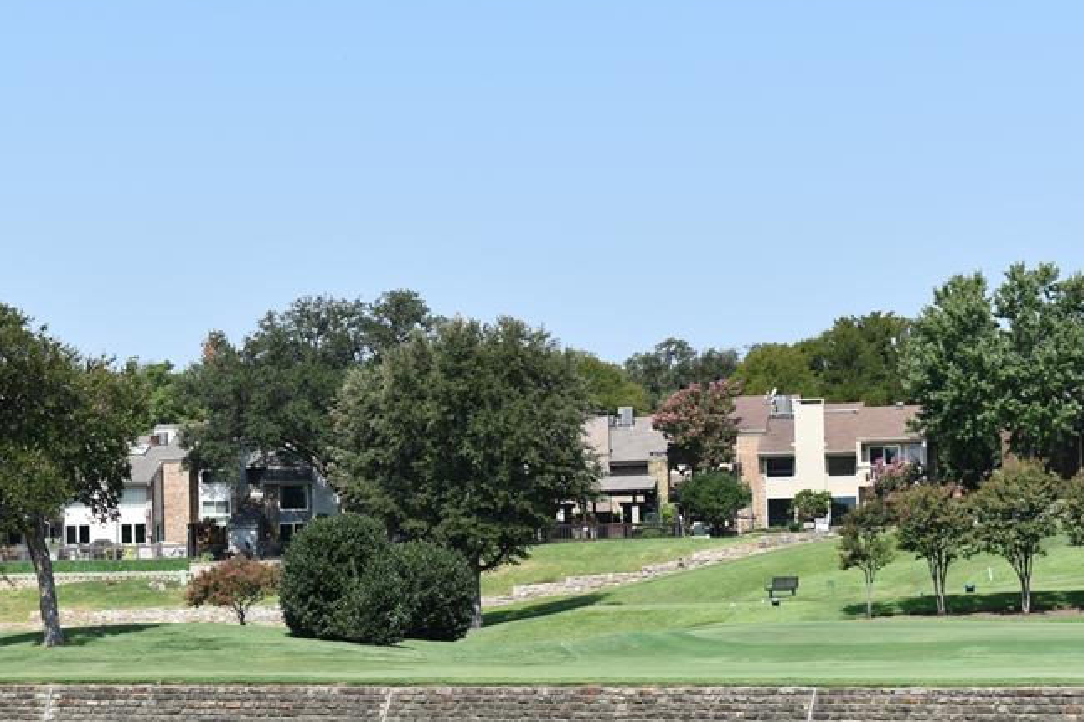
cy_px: 551
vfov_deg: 14.3
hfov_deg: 21.3
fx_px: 2860
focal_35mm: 95
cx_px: 320
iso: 100
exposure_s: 1/250
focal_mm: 40
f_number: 8
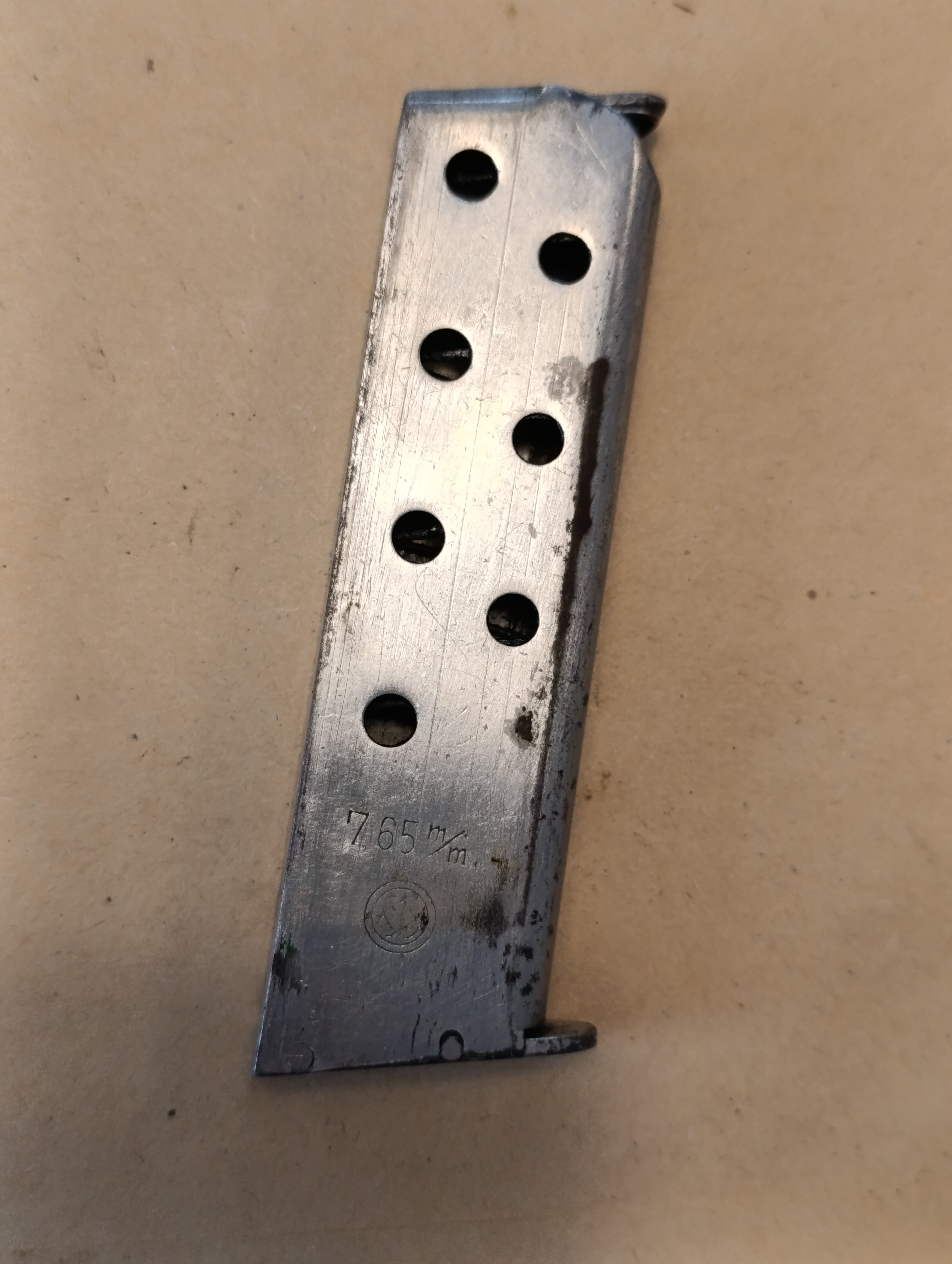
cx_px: 476
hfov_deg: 31.6
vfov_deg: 41.2
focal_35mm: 46
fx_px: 1683
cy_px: 632
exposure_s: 1/99.9
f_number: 1.6
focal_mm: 6.14
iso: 400
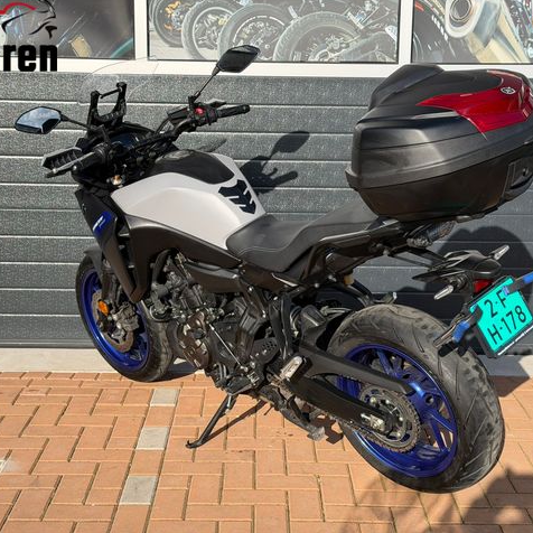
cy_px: 265
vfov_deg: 30.0
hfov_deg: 30.0
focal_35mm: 57
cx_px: 272
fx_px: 993
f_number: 1.78
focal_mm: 6.76
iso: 80
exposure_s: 1/3534
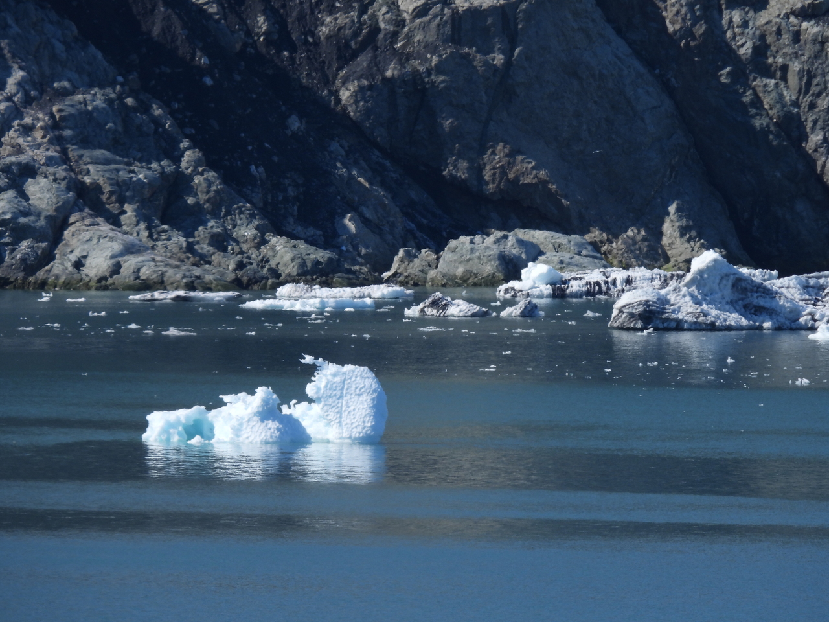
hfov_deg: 2.0
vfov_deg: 1.5
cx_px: 414
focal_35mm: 1000
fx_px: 23948
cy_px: 311
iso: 100
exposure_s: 1/800
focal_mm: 178
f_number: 5.6
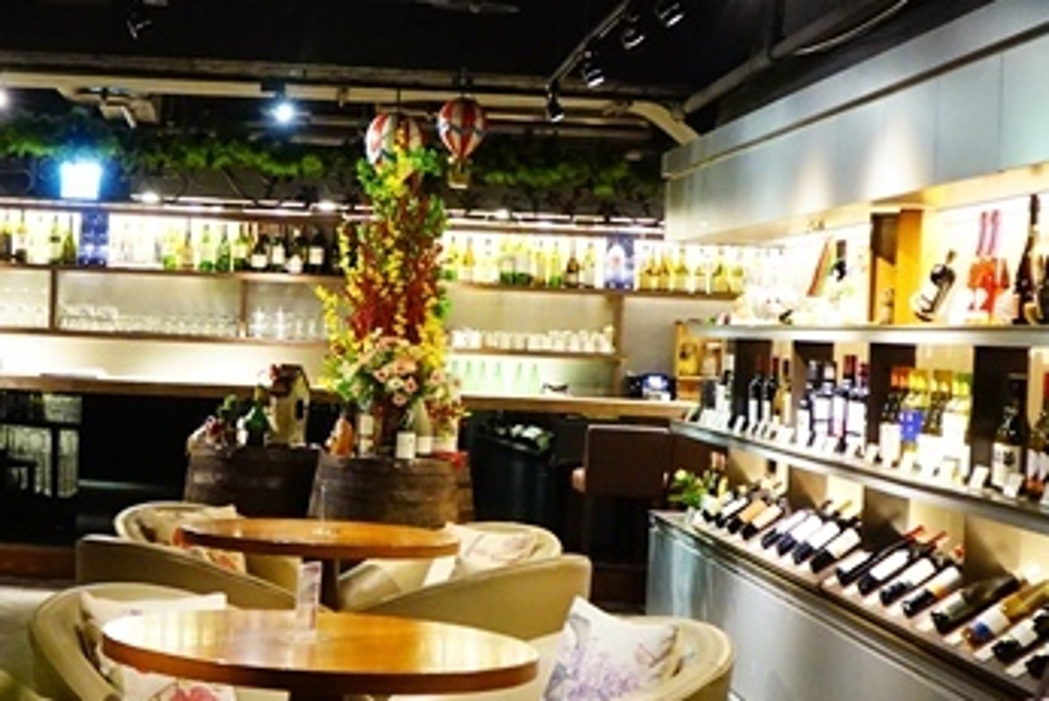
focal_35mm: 74
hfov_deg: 27.3
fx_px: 2157
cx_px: 437
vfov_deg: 18.4
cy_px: 363
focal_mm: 32
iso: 6400
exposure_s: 1/50
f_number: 4
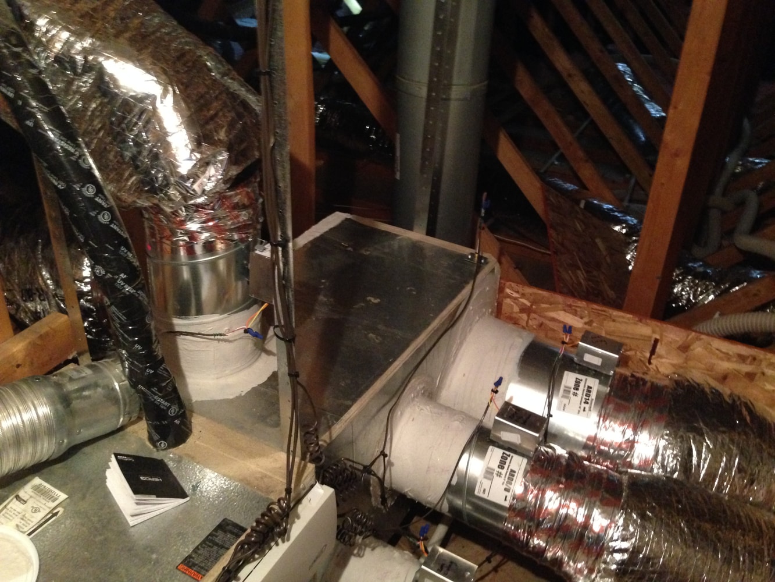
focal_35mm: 33
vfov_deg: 43.0
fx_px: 739
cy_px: 291
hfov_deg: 55.3
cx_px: 388
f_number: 2.4
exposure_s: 1/15
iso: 640
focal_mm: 4.12
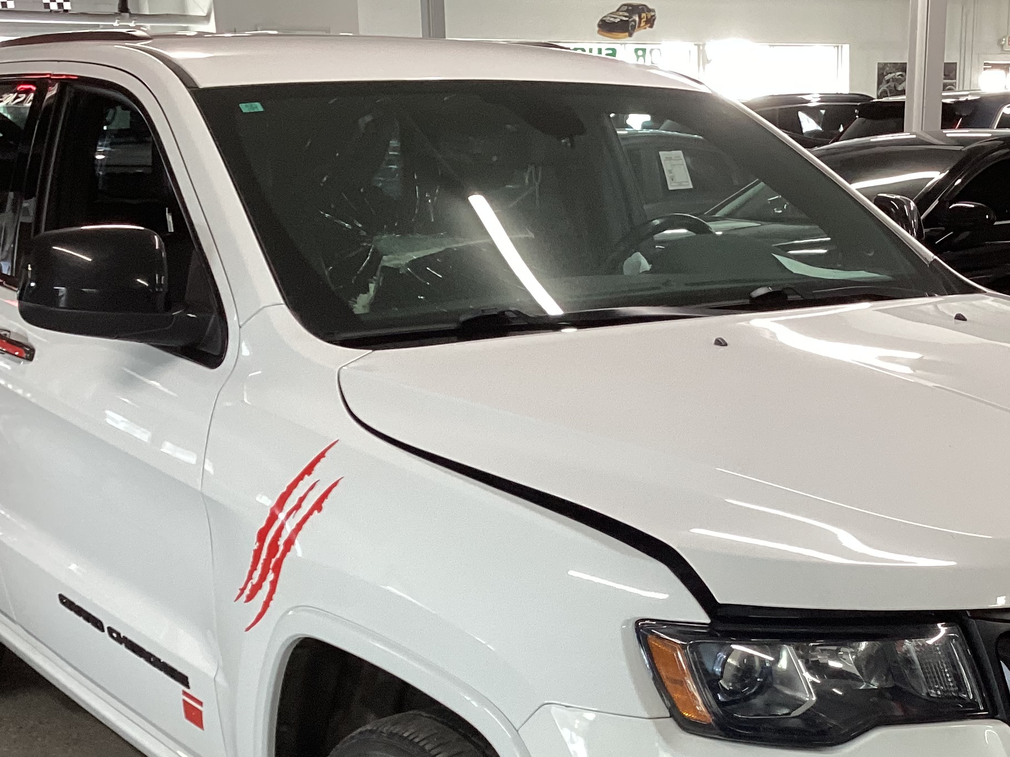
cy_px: 602
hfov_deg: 34.1
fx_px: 1634
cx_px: 642
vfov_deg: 25.7
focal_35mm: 56
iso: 100
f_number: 2.4
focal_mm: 3.3
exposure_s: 1/60
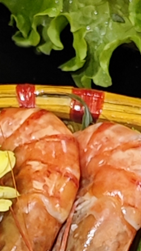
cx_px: 15
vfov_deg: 7.8
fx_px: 1760
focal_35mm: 265
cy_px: 482
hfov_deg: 4.6
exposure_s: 1/50
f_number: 0.95
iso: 250
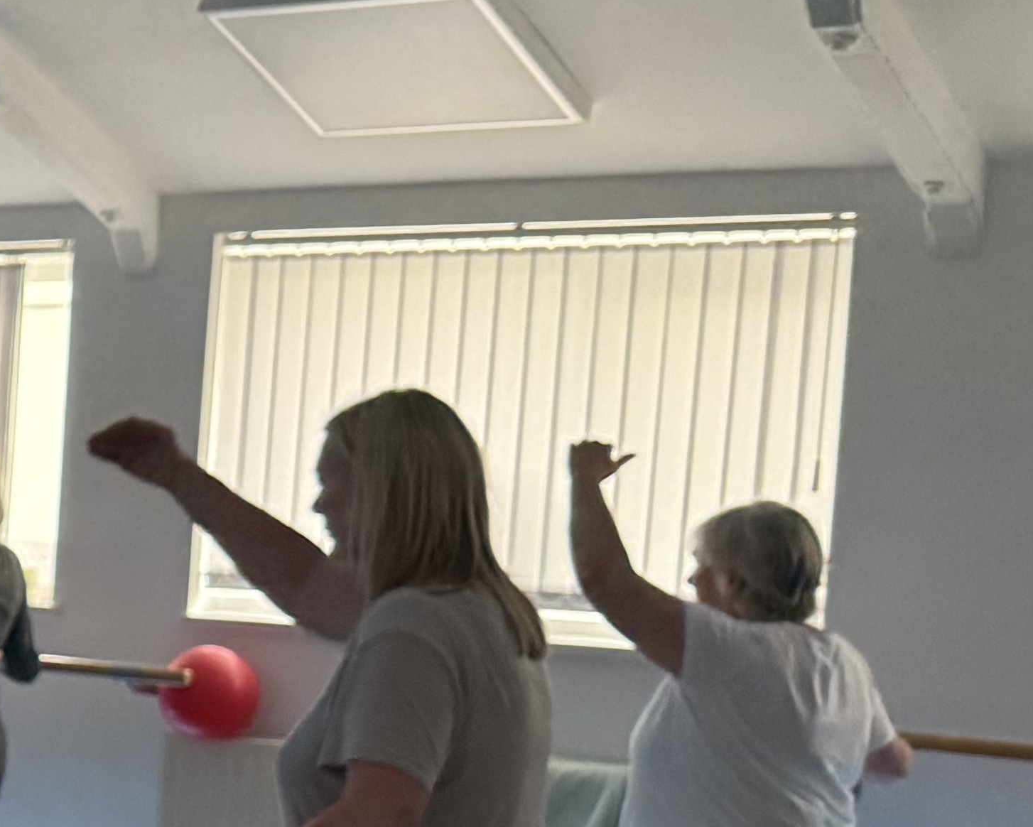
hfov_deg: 17.4
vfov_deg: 16.5
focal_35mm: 92
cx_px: -762
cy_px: 769
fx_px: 2813
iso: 400
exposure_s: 1/100
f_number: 1.78
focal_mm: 6.76
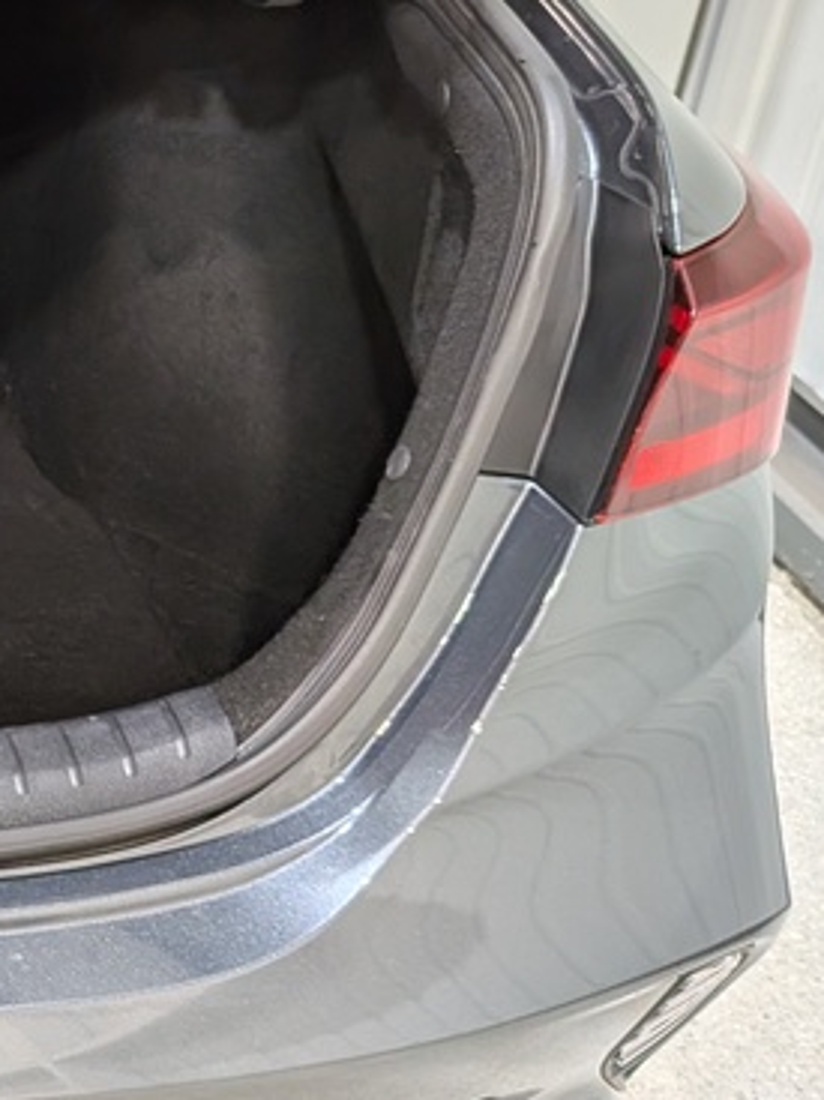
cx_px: -611
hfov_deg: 18.0
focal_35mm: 67
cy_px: 333
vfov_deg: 28.7
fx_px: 2128
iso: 29
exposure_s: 1/169
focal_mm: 4.53
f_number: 1.7
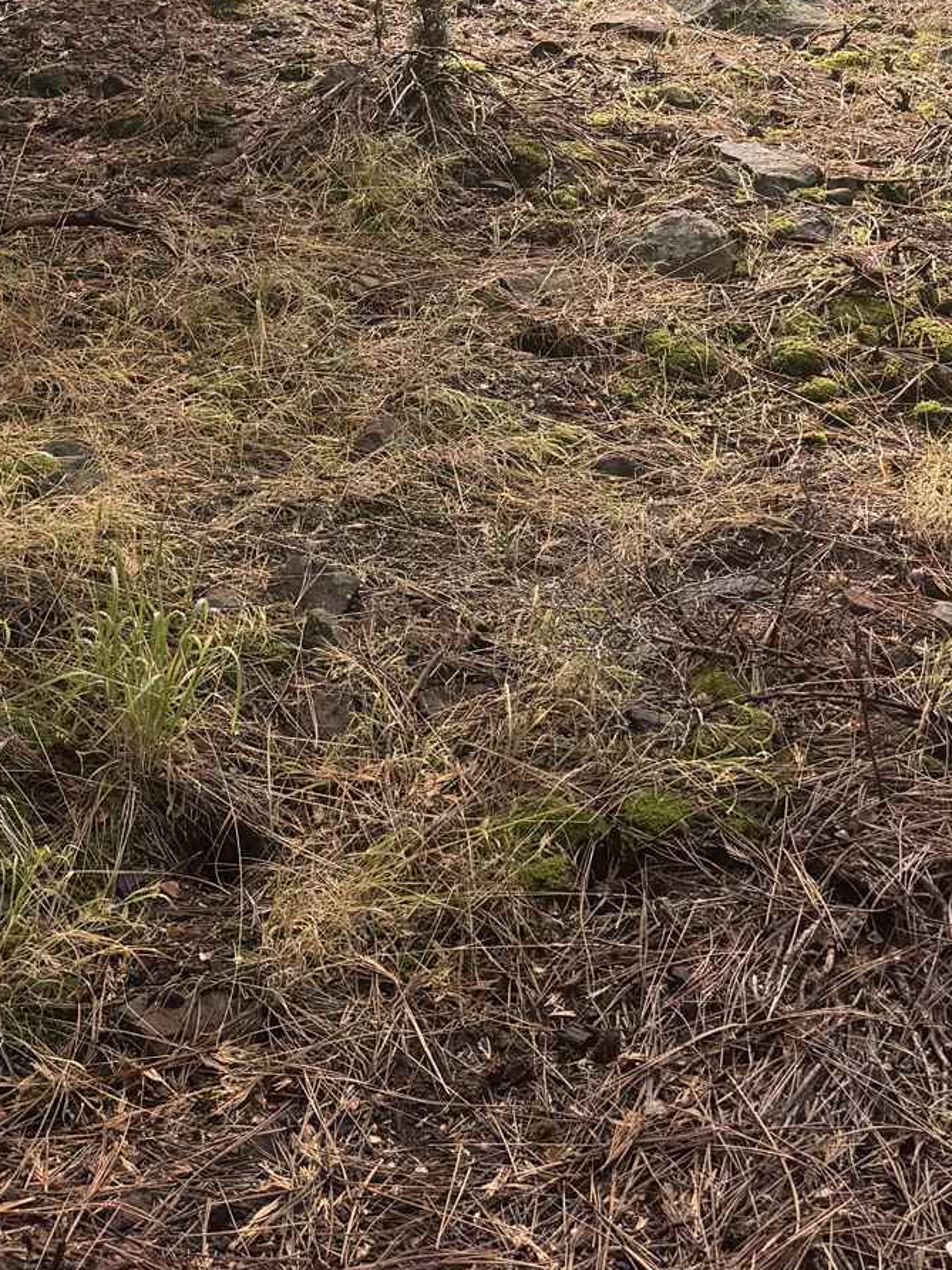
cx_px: 667
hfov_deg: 23.5
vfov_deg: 28.5
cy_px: -108
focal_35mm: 62
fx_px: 2273
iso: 80
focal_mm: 6.76
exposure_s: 1/422
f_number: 1.78
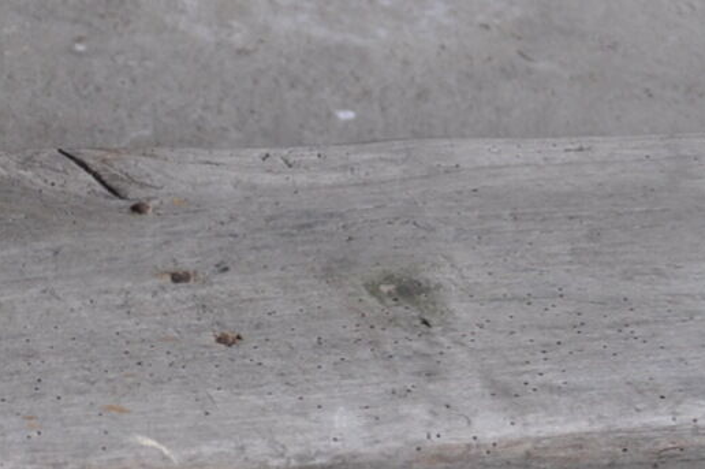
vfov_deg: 10.0
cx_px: -220
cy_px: 372
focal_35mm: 137
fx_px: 2680
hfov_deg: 14.3
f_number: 4
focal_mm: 22
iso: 450
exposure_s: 1/60
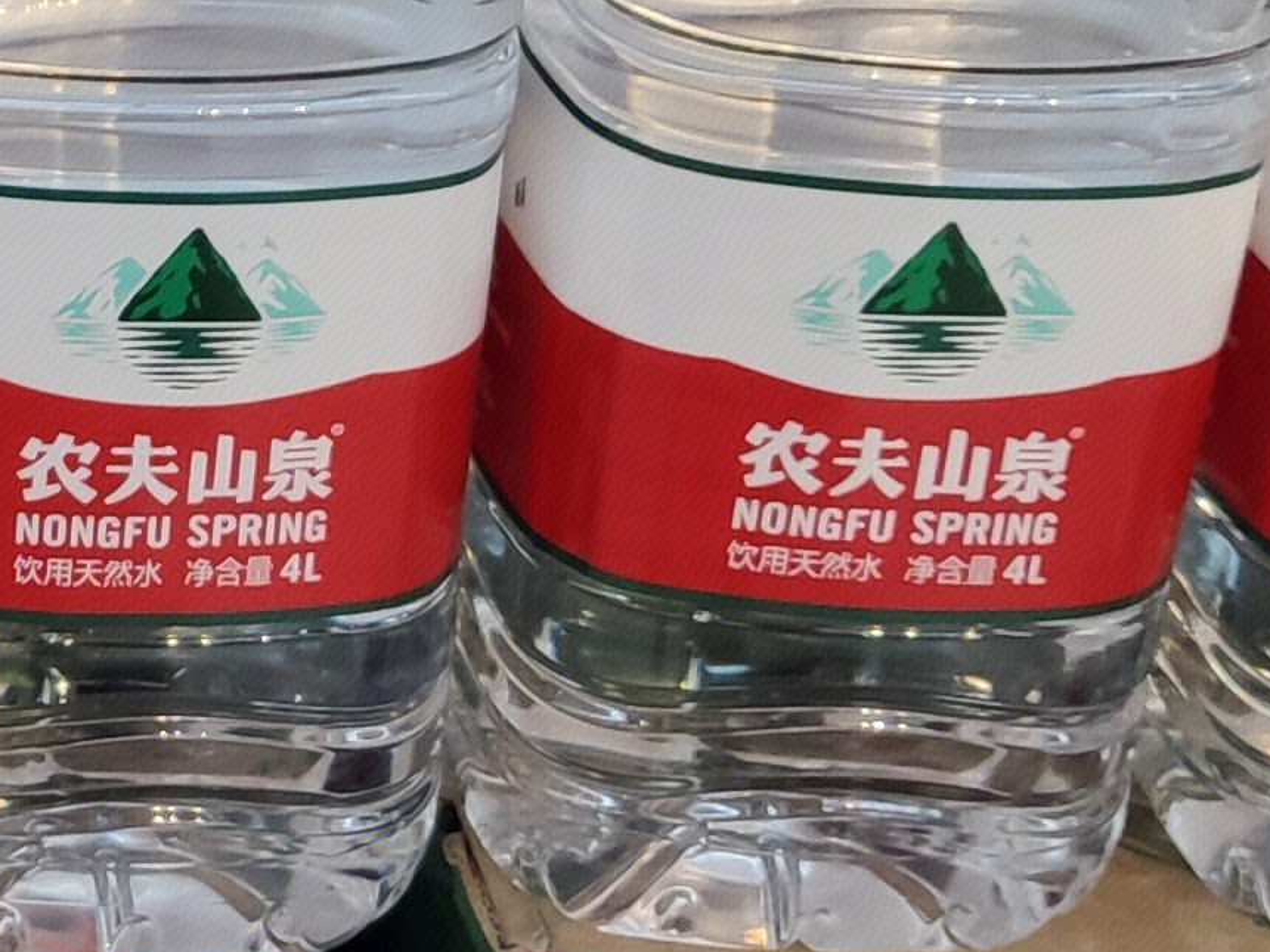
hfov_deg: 14.7
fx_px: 4439
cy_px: -9
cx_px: -839
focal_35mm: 121
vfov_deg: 12.1
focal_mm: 4.75
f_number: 1.75
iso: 248
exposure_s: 1/100
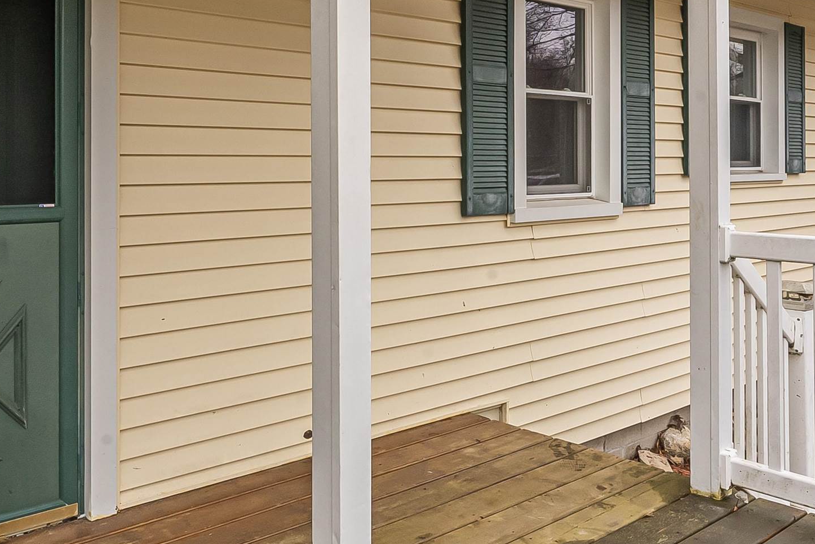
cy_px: 159
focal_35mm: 36
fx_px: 813
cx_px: 163
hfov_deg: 50.1
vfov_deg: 36.4
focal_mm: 16.9
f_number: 16
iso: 800
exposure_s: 1/125
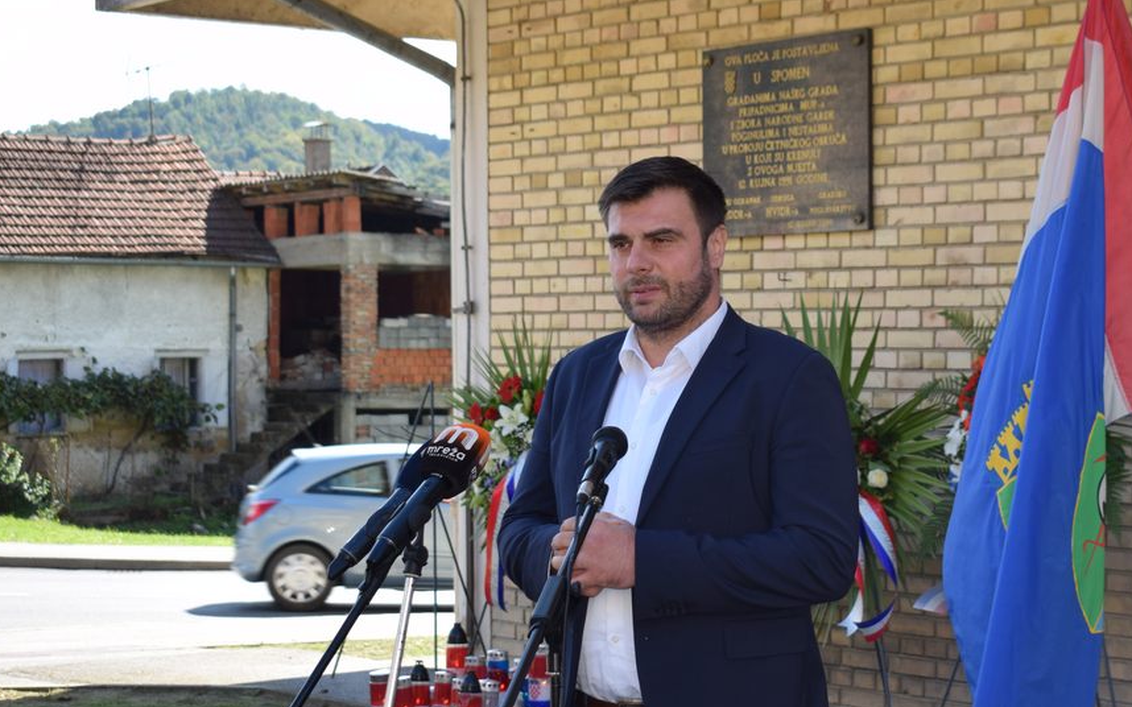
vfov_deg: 16.9
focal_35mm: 77
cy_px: 419
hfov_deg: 26.6
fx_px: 2375
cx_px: 777
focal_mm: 36
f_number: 5.6
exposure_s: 1/160
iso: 100
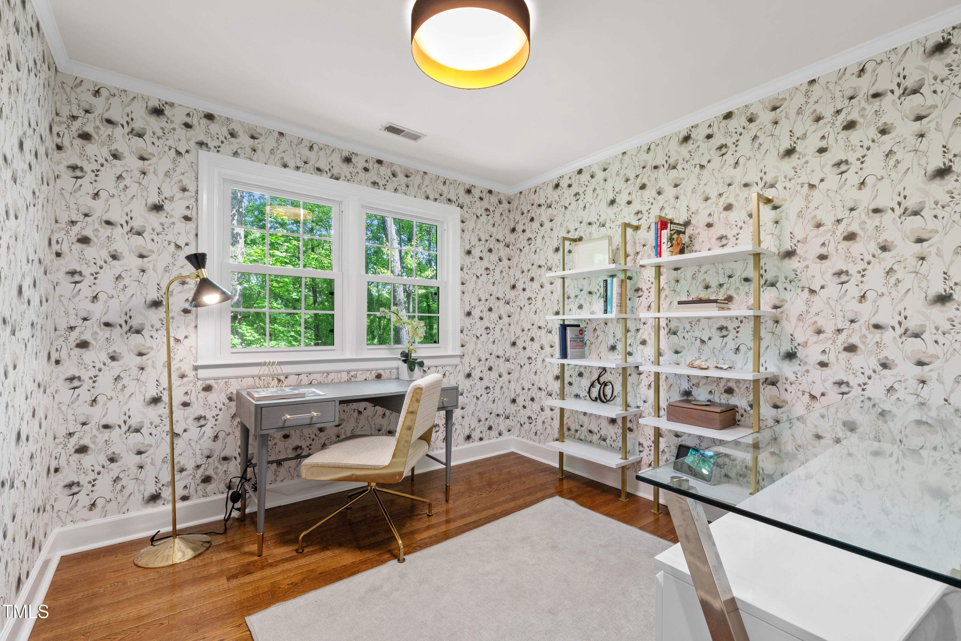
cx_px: 480
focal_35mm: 15
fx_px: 400
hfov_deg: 100.4
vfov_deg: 77.3
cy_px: 320
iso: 100
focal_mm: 10
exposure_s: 1
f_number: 8
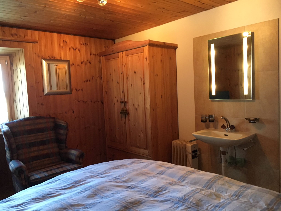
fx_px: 235
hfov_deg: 61.7
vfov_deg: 48.2
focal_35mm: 29
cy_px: 106
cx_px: 140
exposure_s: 1/25
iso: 200
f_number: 2.2
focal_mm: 4.15
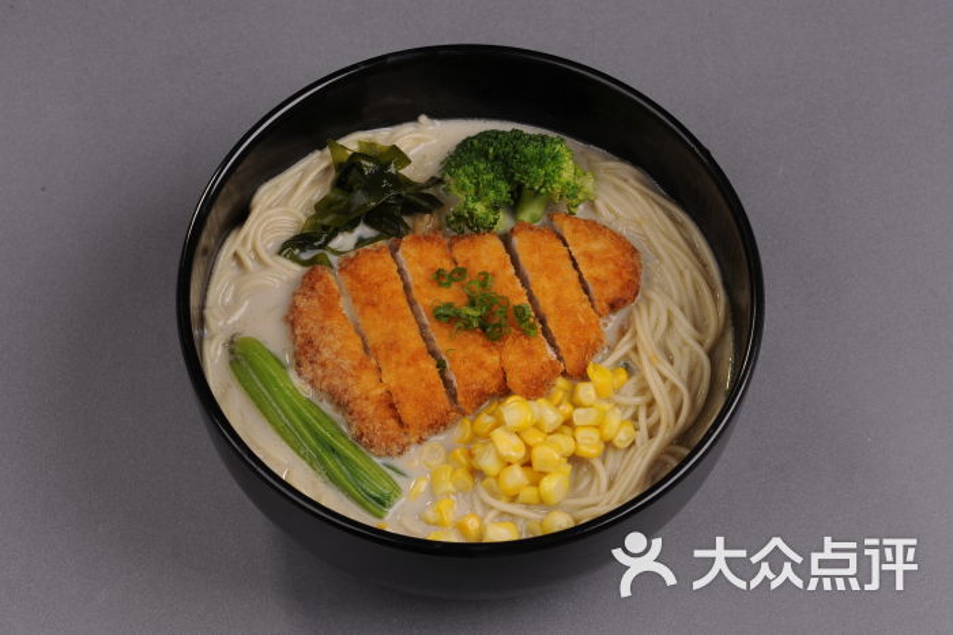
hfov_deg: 19.5
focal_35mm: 105
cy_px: 318
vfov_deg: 13.0
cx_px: 476
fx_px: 2778
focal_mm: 105
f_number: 20
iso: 200
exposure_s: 1/125
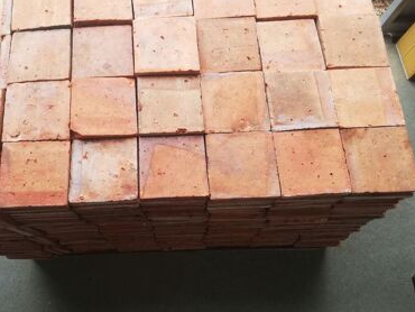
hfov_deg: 52.1
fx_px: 420
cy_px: 156
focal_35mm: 35
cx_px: 158
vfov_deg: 40.7
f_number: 2.2
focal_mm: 3.81
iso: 50
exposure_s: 1/107
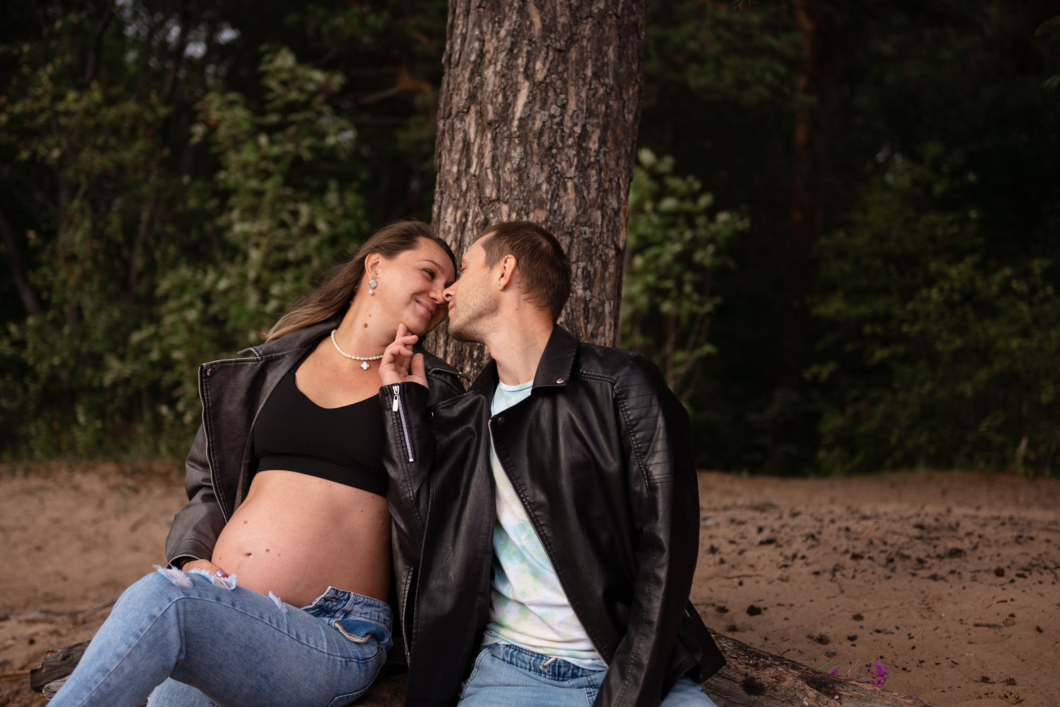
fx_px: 1649
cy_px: 354
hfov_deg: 35.6
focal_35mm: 56
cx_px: 530
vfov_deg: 24.2
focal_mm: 56
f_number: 2.8
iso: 100
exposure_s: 1/640
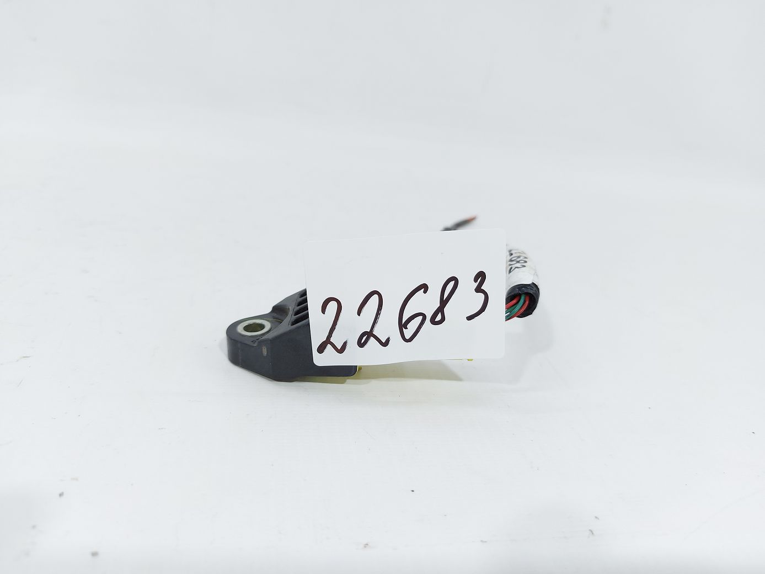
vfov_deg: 56.8
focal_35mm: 24
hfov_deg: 71.6
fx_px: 530
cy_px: 287
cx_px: 382
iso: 50
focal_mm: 5.23
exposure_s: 1/50
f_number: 1.8
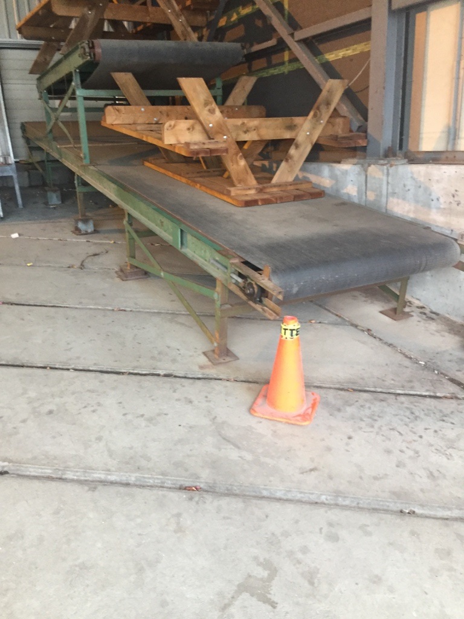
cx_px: 232
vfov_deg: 61.7
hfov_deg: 48.2
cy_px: 310
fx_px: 518
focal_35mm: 29
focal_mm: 4.15
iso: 200
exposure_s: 1/30
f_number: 2.2
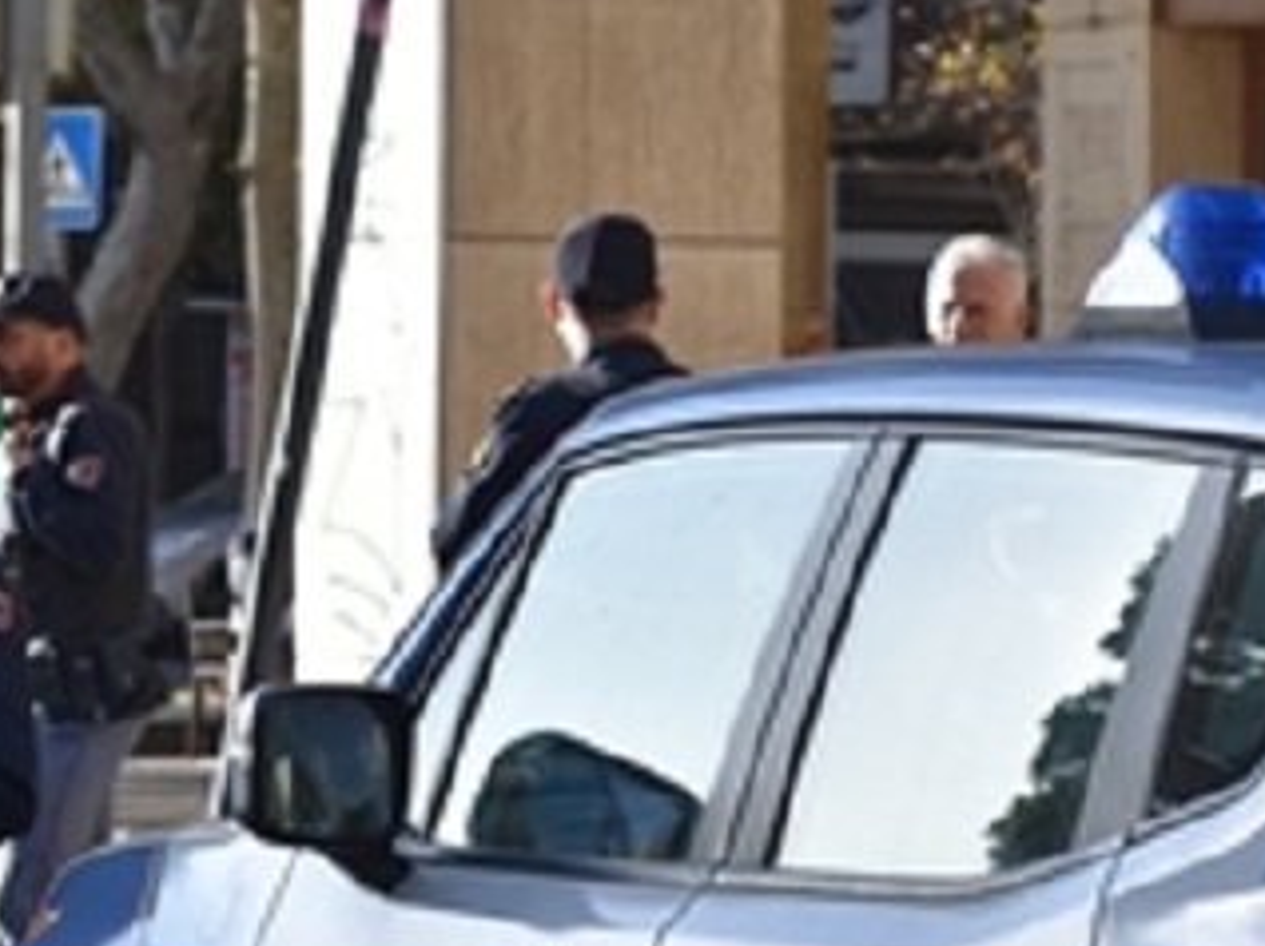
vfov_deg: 5.8
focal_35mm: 254
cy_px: 920
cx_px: 672
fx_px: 9275
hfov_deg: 7.8
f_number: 8
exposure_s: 1/250
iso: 200
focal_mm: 70
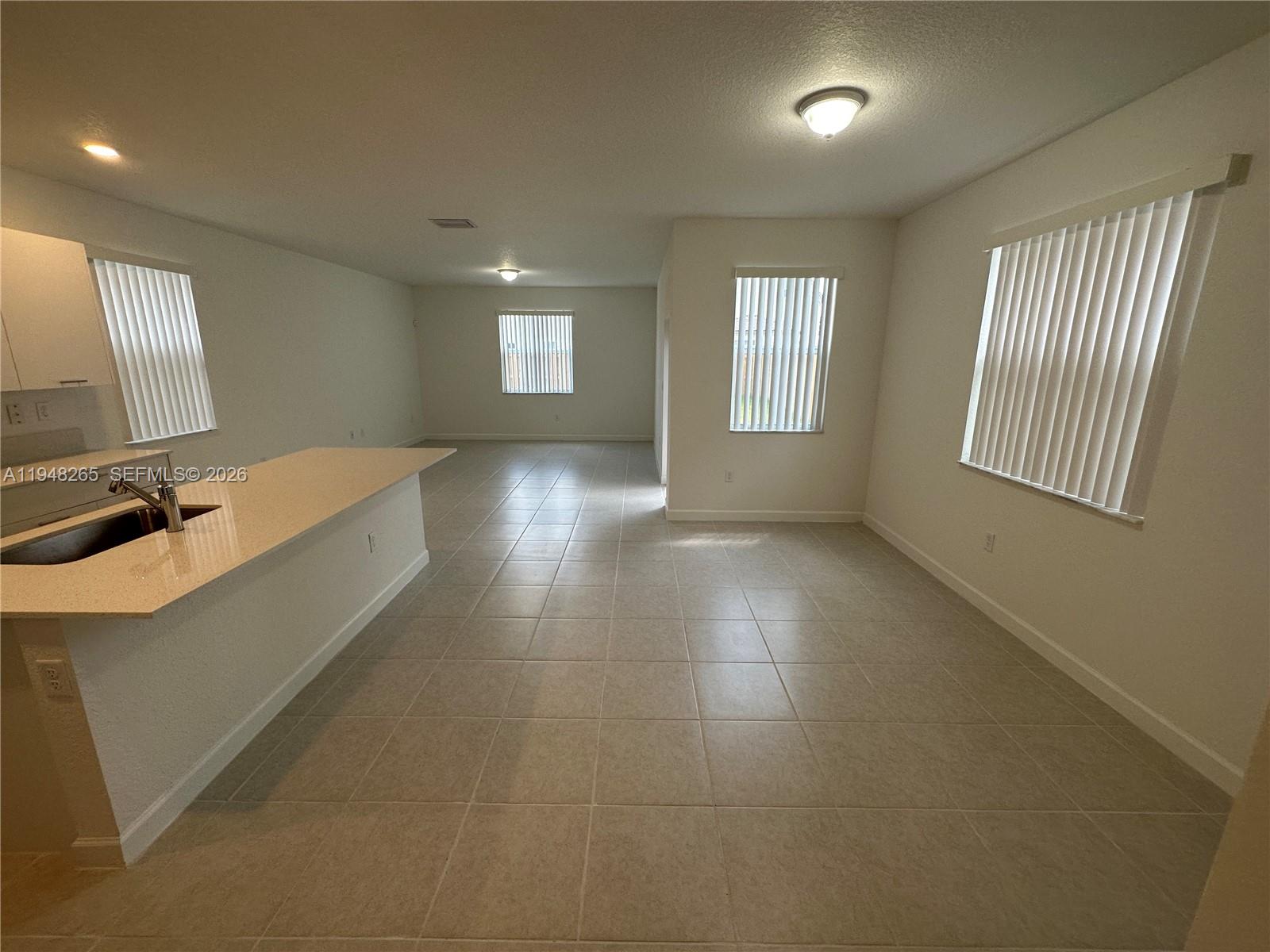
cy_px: 476
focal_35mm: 14
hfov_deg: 102.1
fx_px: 514
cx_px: 635
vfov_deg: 85.7
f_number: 2.2
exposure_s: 1/120
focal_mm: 2.22
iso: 100
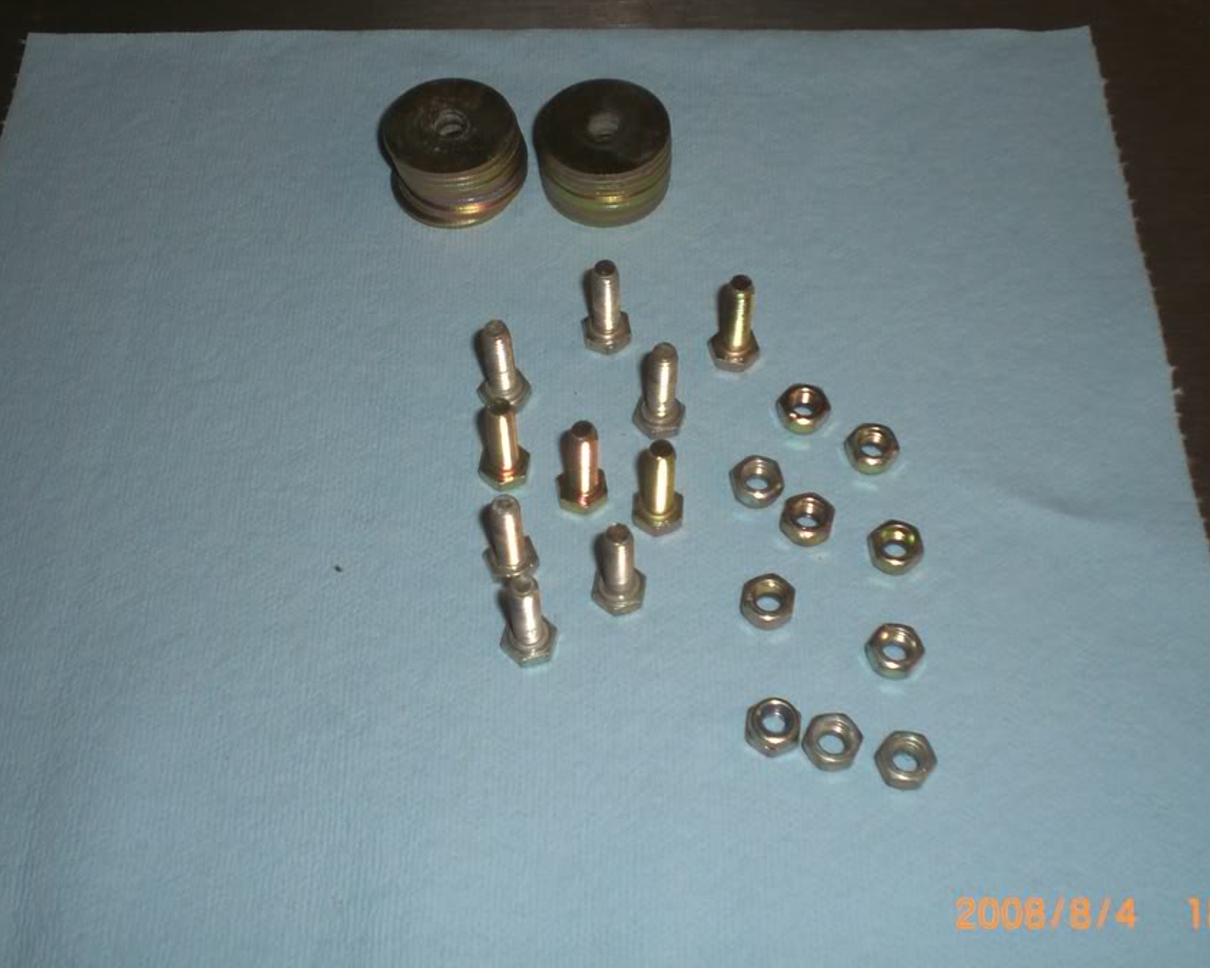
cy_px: 475
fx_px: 1611
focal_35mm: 45
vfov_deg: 33.4
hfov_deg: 41.1
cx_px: 652
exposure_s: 1/60
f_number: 3.1
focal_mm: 6.3
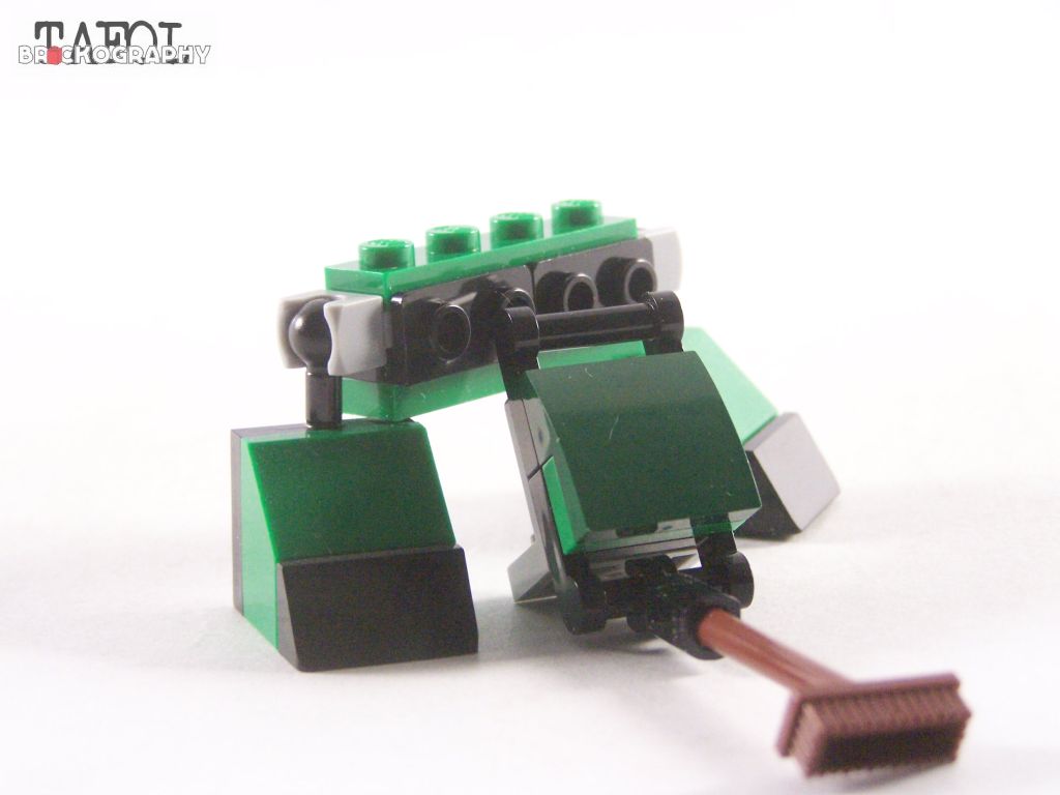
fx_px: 2878
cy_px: 398
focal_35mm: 94
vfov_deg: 15.7
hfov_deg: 20.9
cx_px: 530
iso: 400
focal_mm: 15.6
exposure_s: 1/60
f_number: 3.2
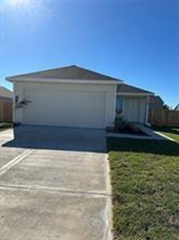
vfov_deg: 71.7
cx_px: 90
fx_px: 166
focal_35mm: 24
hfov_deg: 56.7
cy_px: 120
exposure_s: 1/6623
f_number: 1.78
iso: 80
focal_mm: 6.86
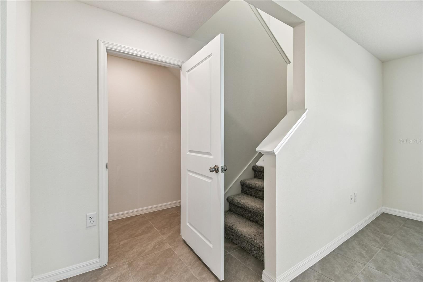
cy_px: 141
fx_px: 176
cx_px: 212
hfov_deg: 100.4
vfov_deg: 77.3
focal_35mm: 15
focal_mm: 10
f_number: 7.1
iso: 100
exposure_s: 1/13
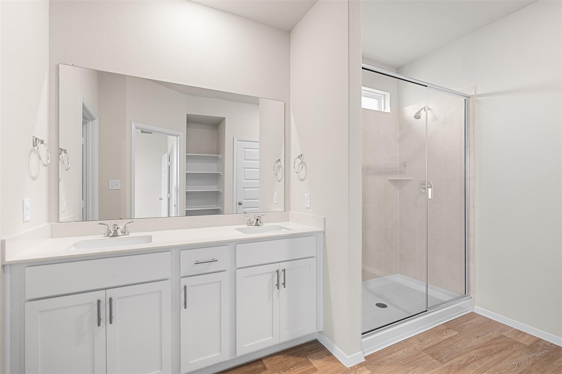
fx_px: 250
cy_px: 187
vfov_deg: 73.7
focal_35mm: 16
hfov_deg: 96.7
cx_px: 281
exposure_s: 1/1.25
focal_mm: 16
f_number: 9
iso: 500
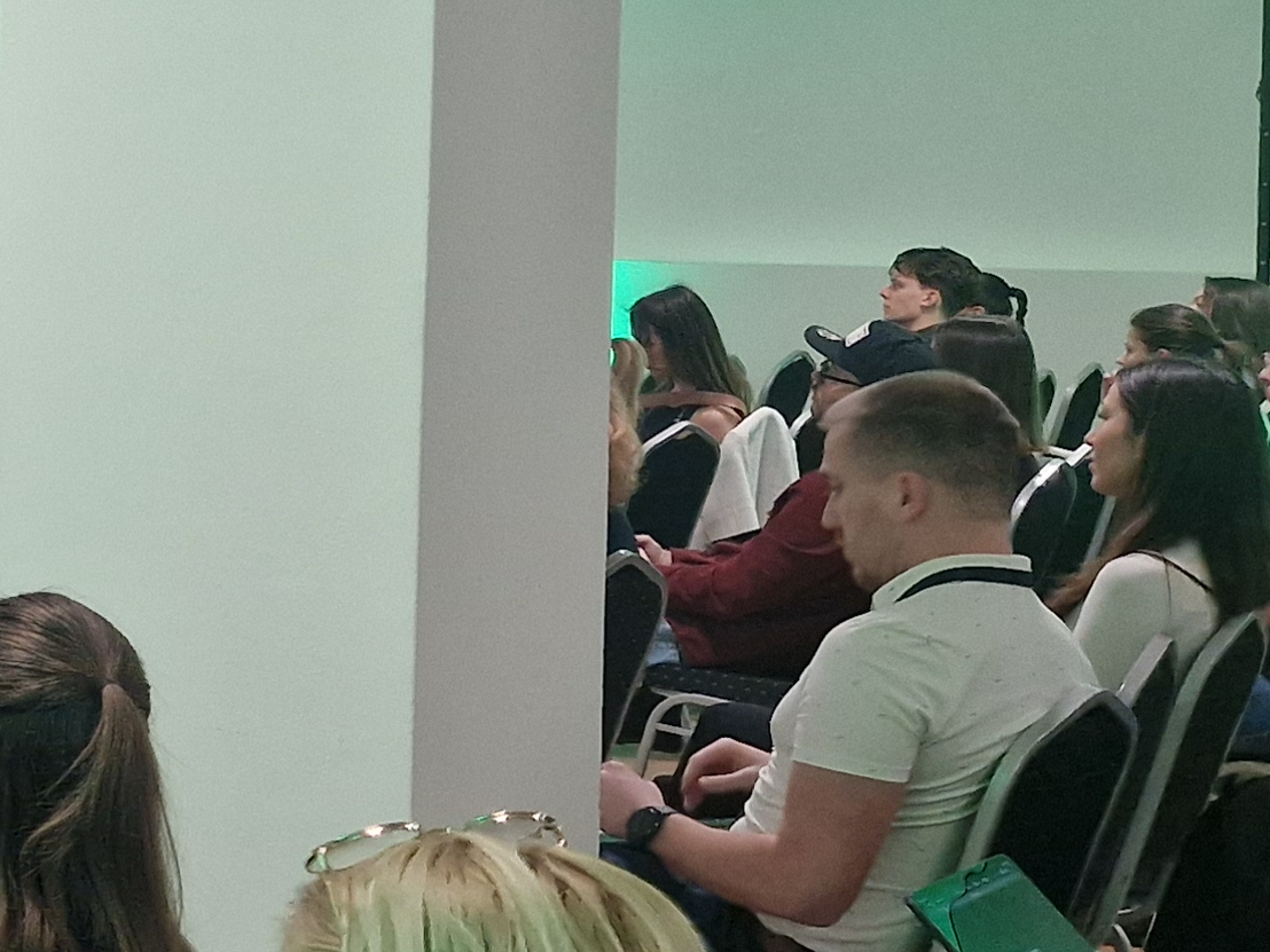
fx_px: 3045
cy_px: 324
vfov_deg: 17.7
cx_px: -973
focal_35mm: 83
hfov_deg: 18.7
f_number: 1.8
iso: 200
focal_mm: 5.4
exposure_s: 1/100
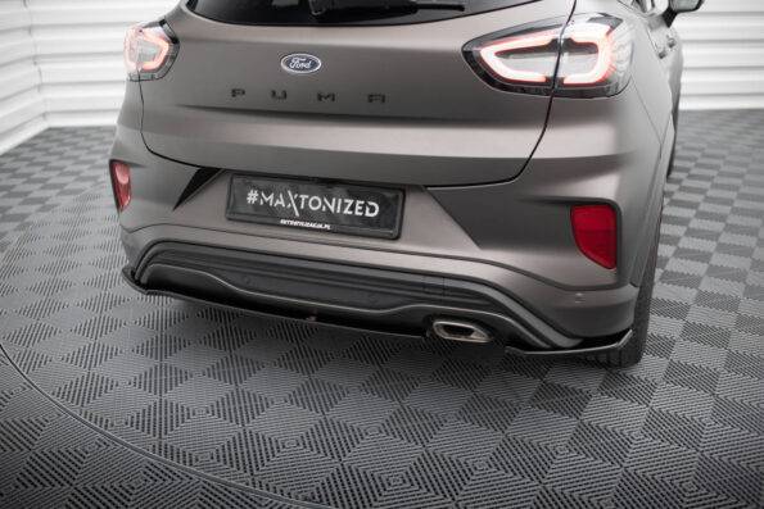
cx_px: 382
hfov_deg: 54.4
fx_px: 743
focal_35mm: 35
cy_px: 254
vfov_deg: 37.9
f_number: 2.5
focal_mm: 35
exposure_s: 1/125
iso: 500
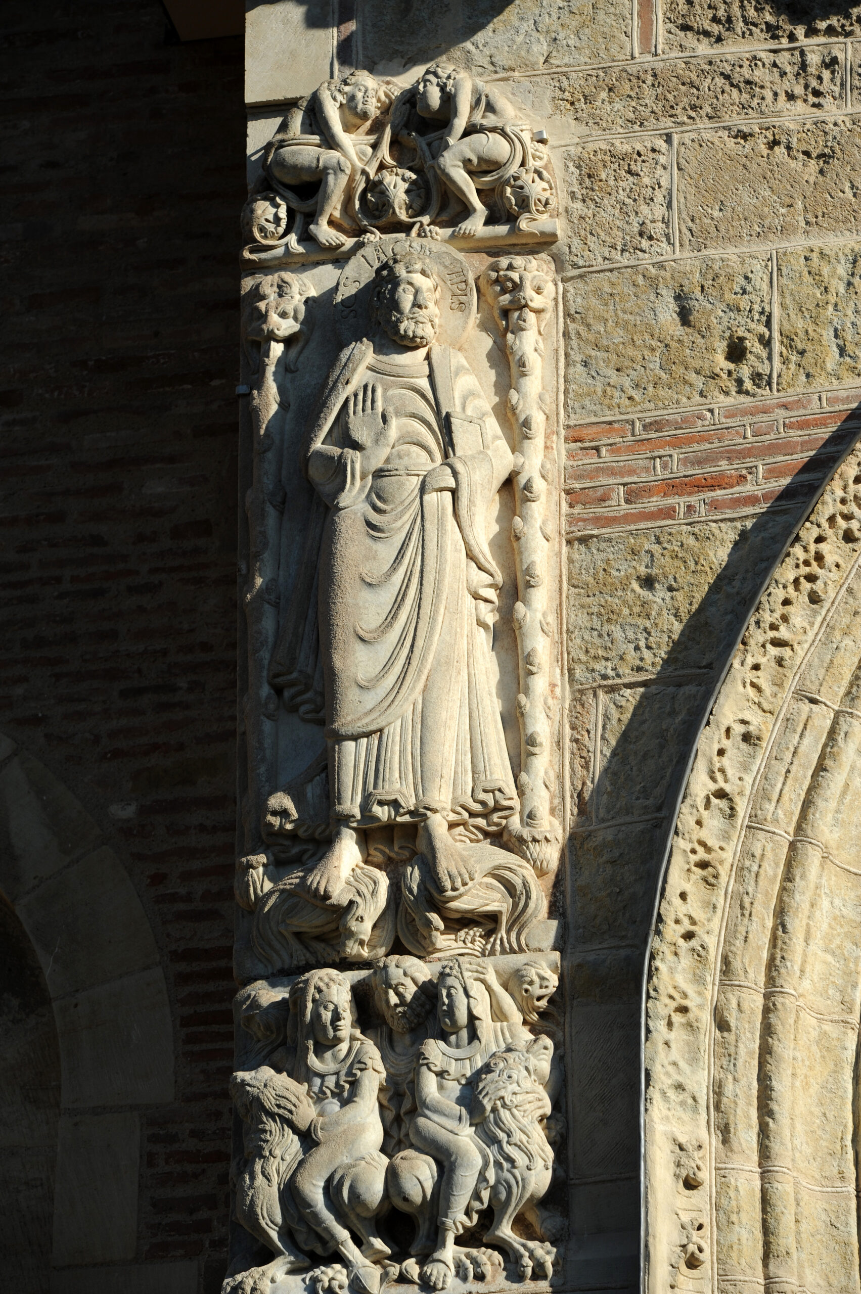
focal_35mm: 155
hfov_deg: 8.8
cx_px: 430
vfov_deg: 13.3
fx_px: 5568
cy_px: 647
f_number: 7.1
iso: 200
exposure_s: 1/800
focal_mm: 155
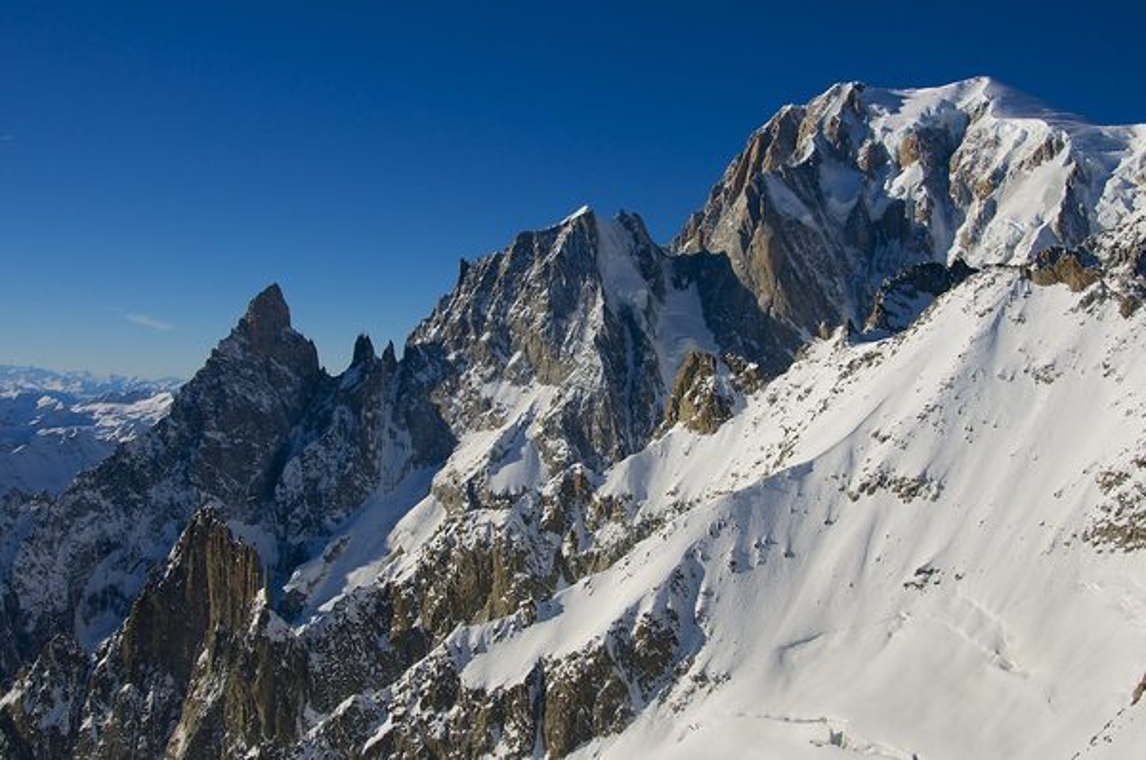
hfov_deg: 53.2
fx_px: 1144
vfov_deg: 36.8
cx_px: 573
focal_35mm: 36
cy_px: 380
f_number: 4
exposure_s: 1/5000
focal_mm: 24
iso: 250
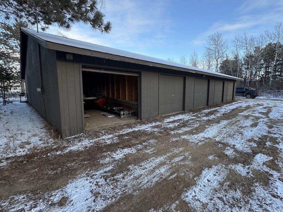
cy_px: 106
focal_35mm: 17
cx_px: 147
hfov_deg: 91.0
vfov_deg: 74.8
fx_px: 139
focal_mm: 2.22
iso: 40
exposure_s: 1/113
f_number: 2.2
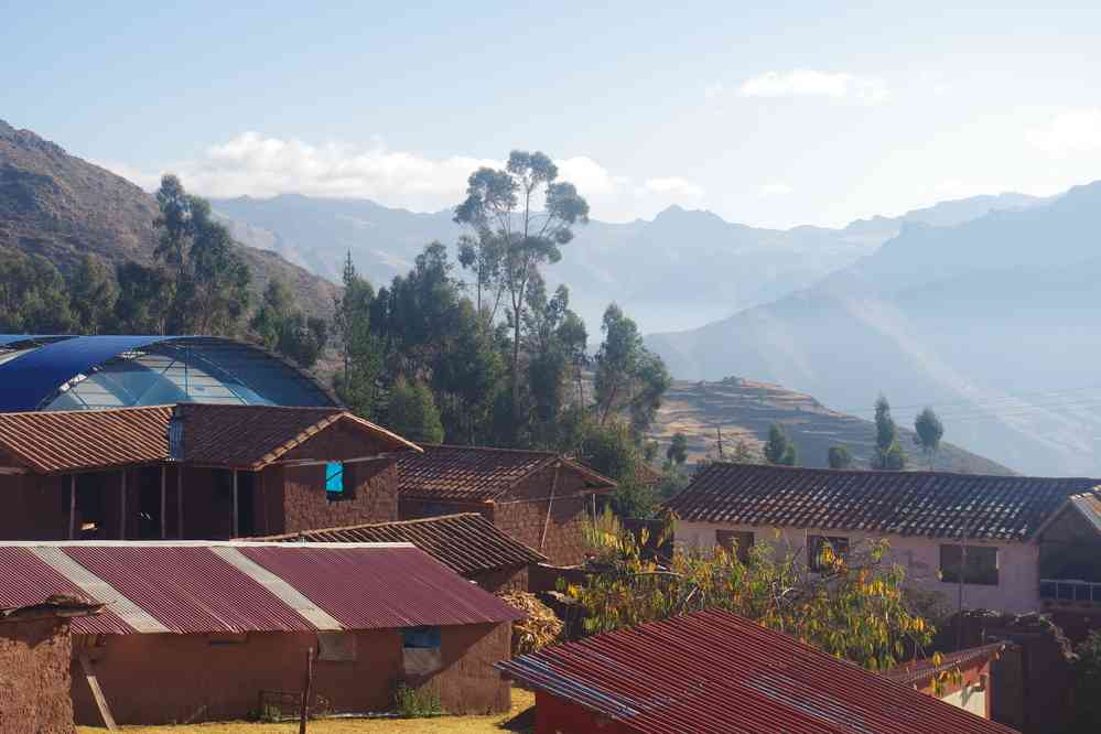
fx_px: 2064
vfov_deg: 20.2
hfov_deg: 29.9
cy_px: 367
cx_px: 550
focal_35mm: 68
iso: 200
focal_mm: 45
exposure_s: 1/80
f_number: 10
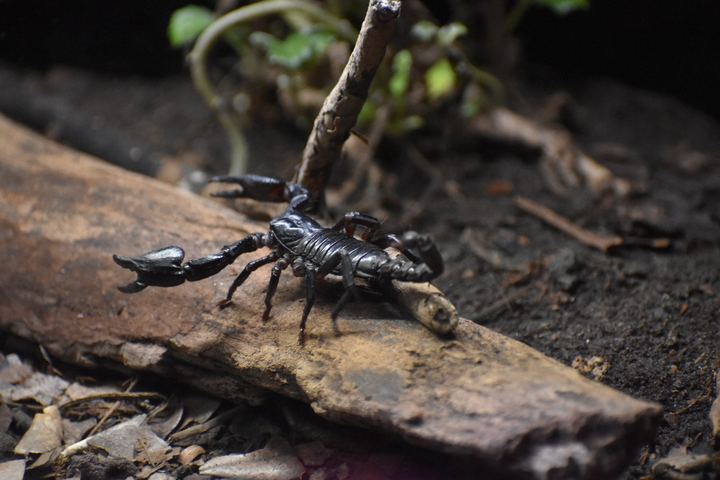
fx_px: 5550
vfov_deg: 5.0
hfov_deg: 7.4
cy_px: 240
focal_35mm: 278
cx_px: 360
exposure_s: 1/80
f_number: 5.3
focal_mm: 185
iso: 3200
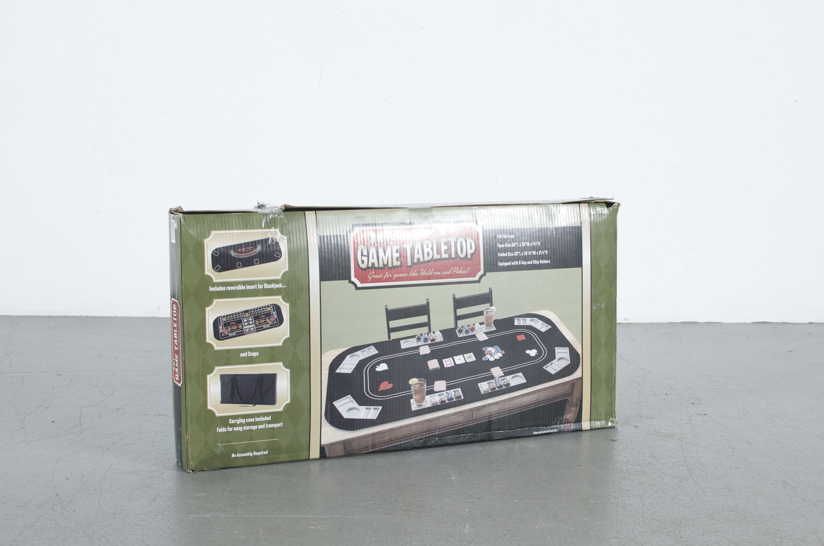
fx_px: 1199
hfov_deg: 37.9
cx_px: 412
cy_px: 273
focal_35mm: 52
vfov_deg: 25.6
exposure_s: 1/125
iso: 100
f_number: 6.3
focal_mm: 35
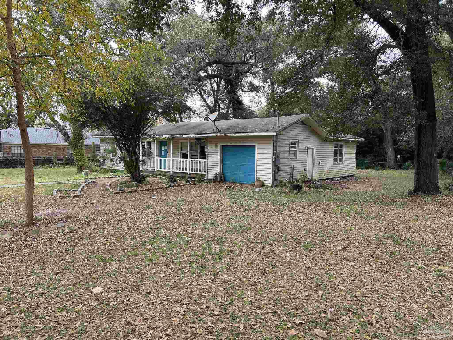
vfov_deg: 53.1
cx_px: 226
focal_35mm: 26
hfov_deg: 67.3
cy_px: 170
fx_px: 340
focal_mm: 5.7
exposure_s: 1/121
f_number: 1.5
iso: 64
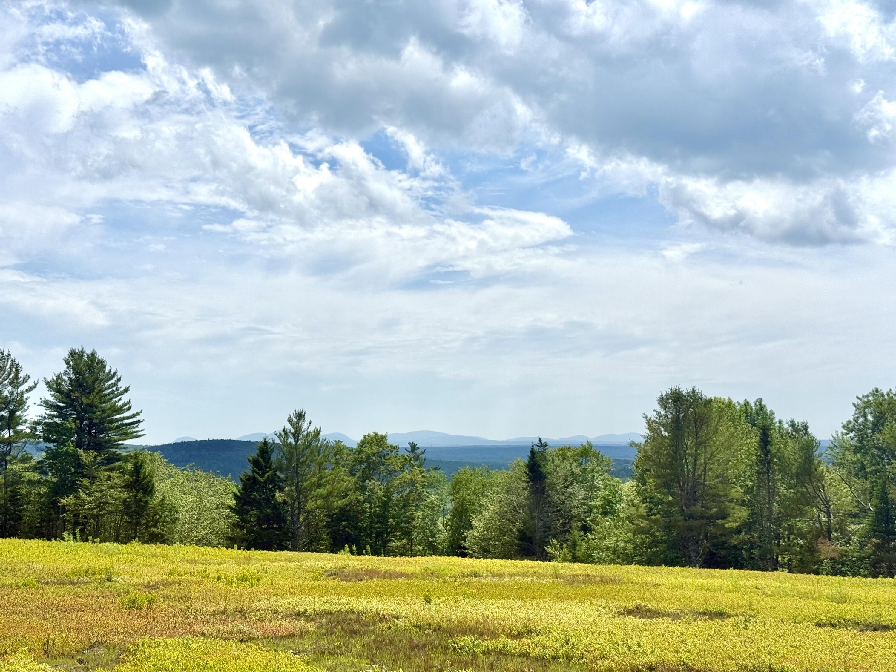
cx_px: 448
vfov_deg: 30.3
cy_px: 336
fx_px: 1242
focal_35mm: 48
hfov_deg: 39.7
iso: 50
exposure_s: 1/11364
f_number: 1.78
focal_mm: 6.76
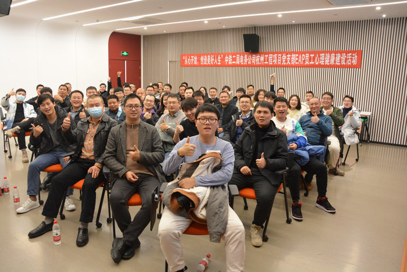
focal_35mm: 27
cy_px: 136
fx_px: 305
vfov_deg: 47.9
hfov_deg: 67.4
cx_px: 204
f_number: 6.3
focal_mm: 18
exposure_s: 1/30
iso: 2500
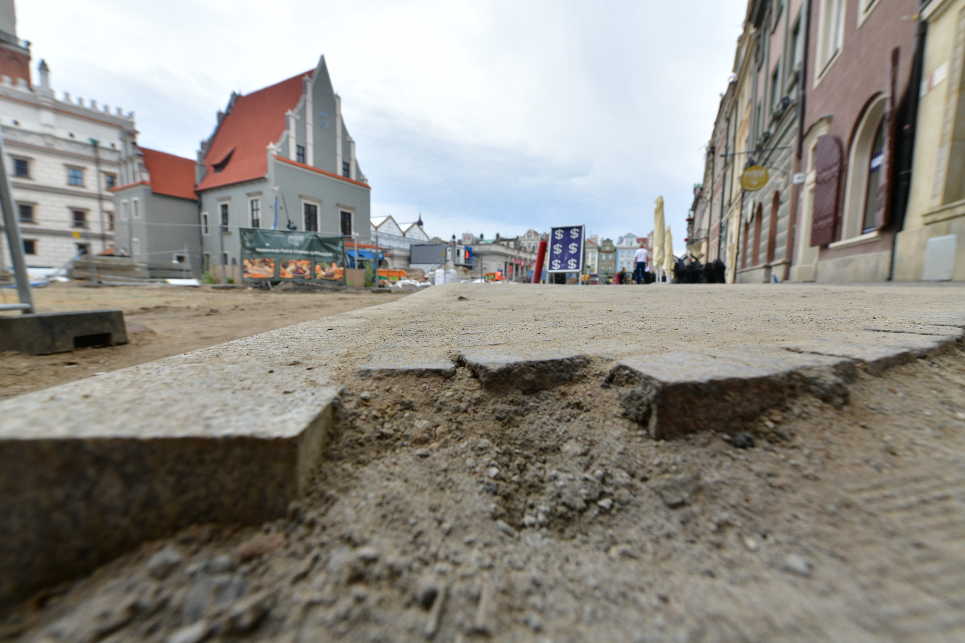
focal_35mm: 14
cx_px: 482
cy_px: 322
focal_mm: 14
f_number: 5.6
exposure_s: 1/250
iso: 100
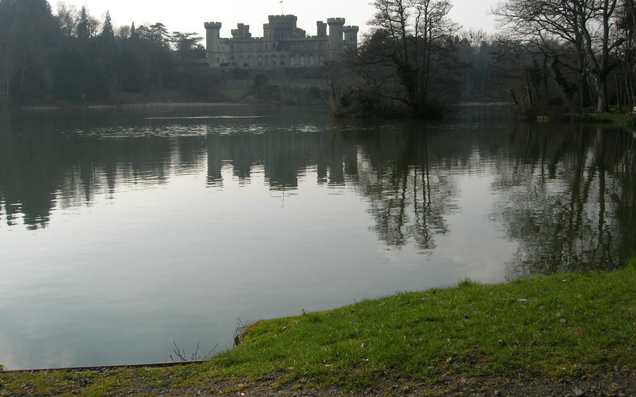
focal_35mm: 41
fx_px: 711
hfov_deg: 48.2
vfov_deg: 31.2
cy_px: 160
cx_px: 322
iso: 64
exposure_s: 1/461
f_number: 4.8
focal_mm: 7.8
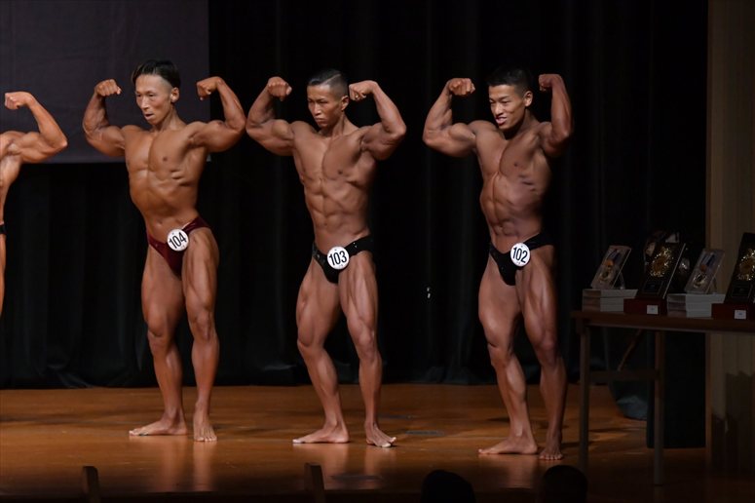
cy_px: 252
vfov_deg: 5.4
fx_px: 5345
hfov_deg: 8.1
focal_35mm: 255
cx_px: 378
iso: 5000
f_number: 5.6
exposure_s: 1/400
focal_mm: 170
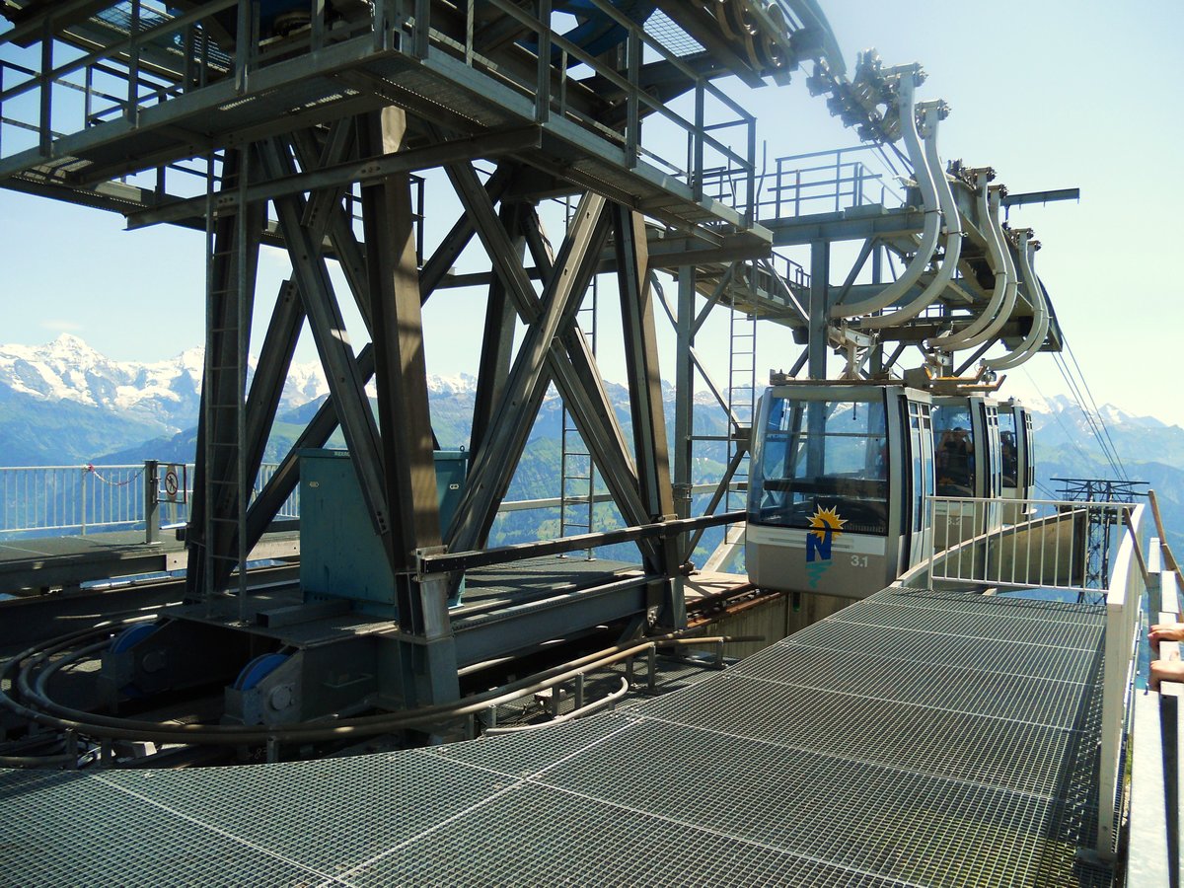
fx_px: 924
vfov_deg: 51.4
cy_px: 444
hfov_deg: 65.3
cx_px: 592
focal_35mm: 27
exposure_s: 1/640
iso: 80
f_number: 3.2
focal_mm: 4.9
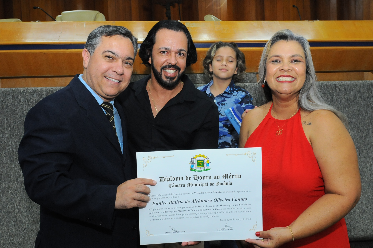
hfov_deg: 53.2
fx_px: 373
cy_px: 124
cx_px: 186
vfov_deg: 36.8
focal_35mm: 36
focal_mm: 24
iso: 1250
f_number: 6.3
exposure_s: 1/60
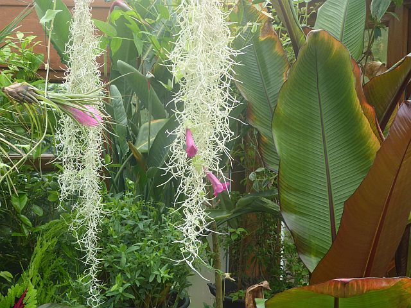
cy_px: 154
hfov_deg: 38.2
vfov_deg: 29.1
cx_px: 206
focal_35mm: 50
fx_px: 594
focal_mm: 9
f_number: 4.1
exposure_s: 1/60
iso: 125
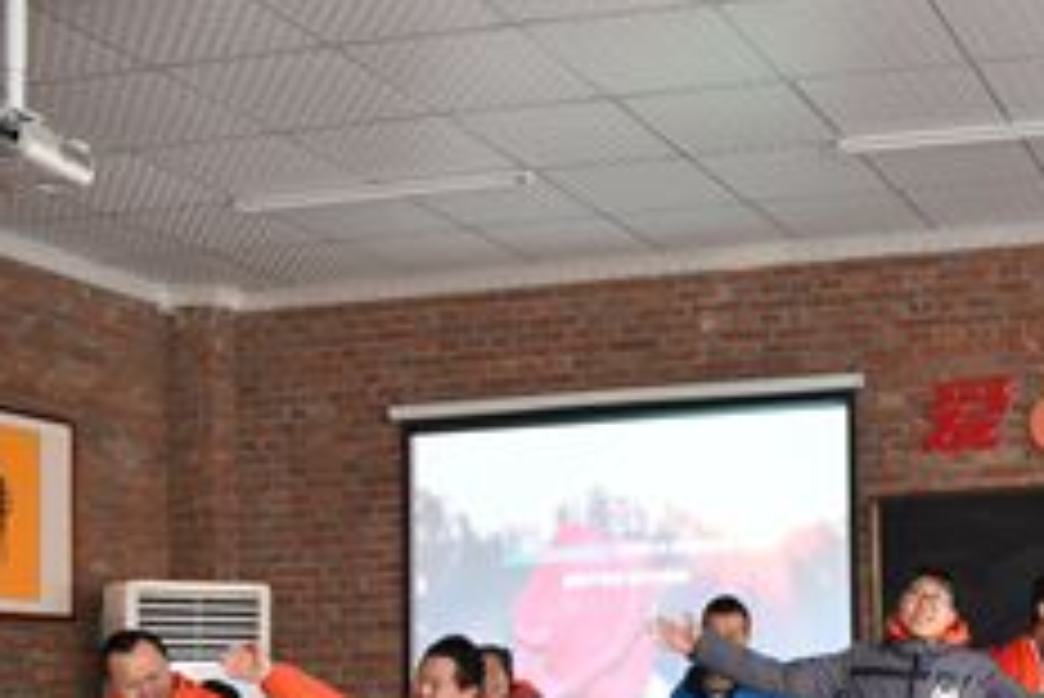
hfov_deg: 31.2
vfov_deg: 23.3
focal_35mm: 57
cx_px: 1148
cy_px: 601
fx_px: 1654
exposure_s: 1/60
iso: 1000
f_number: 4
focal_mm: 24
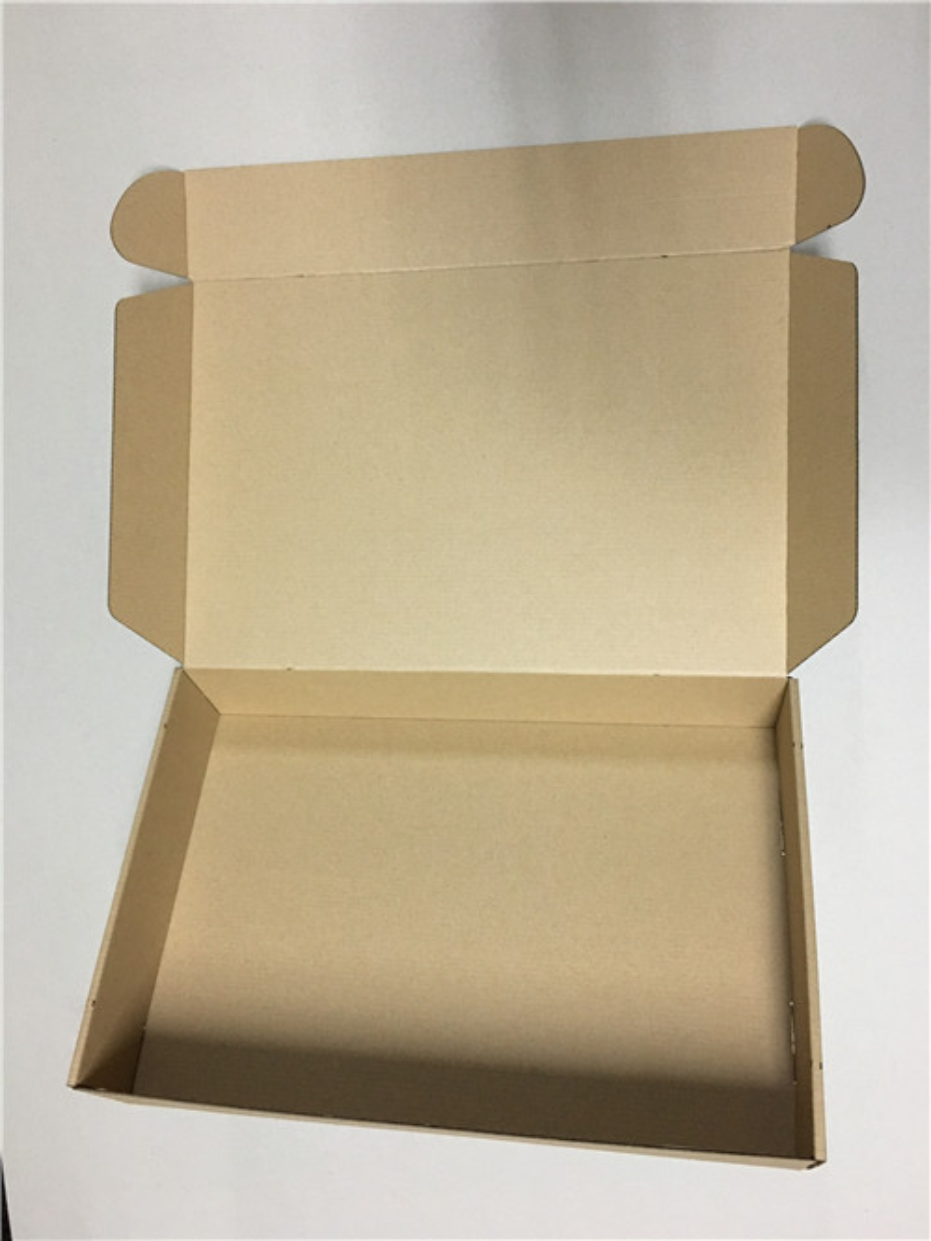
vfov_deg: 61.6
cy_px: 620
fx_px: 1039
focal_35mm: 29
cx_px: 466
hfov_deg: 48.3
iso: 100
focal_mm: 4.15
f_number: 2.2
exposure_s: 1/10
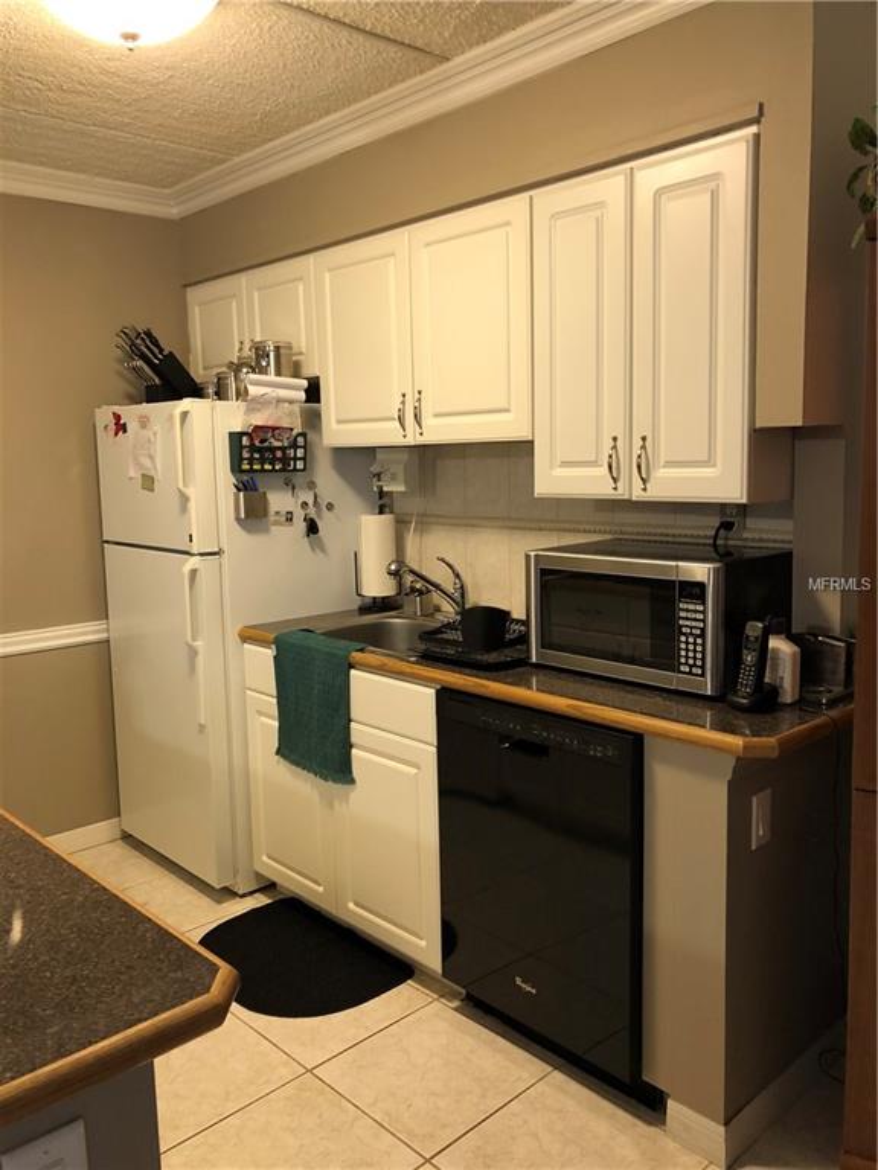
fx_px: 947
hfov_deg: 49.7
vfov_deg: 63.4
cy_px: 585
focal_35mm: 28
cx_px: 439
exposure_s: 1/15
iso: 50
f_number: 1.8
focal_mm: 3.99
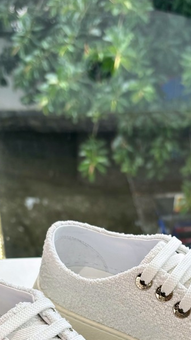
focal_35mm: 67
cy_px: 316
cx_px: 133
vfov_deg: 29.9
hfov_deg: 17.9
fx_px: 604
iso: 40
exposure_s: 1/188
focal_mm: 5.96
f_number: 1.6
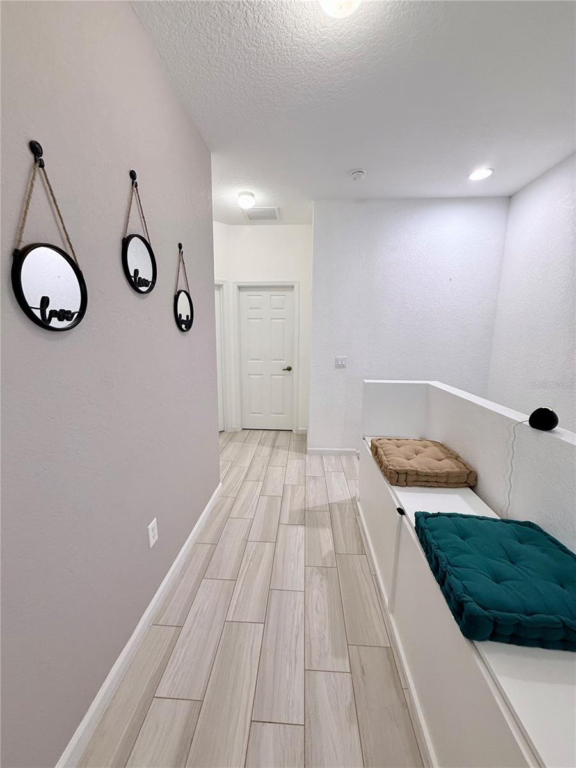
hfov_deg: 85.7
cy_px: 384
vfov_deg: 102.1
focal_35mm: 14
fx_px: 311
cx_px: 288
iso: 250
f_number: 2.2
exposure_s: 1/66
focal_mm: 2.22
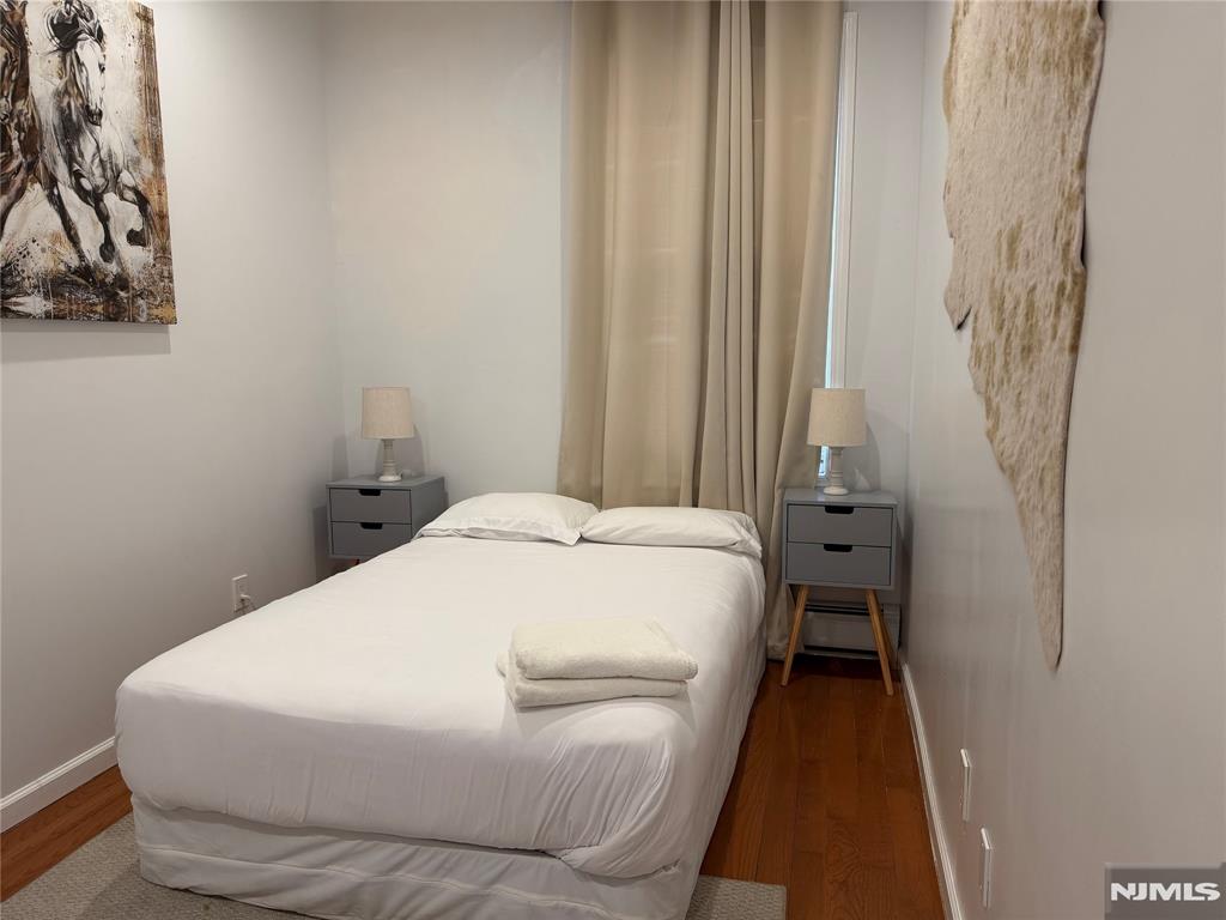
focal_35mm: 24
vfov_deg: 56.8
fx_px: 850
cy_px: 460
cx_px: 613
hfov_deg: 71.6
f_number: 1.78
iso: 160
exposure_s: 1/120
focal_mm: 6.76
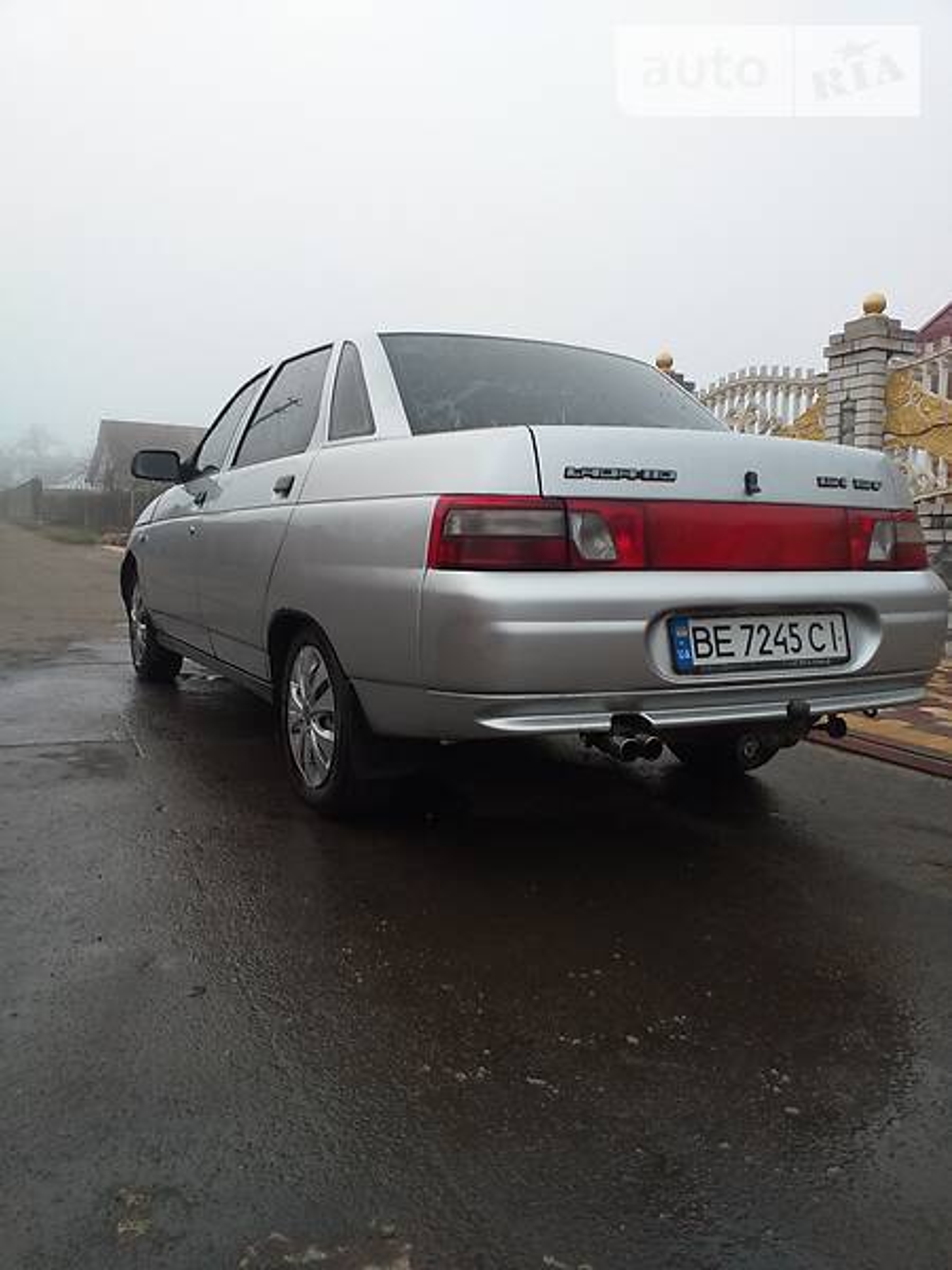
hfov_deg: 53.1
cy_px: 635
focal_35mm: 26
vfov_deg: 67.3
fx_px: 953
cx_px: 476
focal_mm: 3.6
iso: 50
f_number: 1.9
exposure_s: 1/50
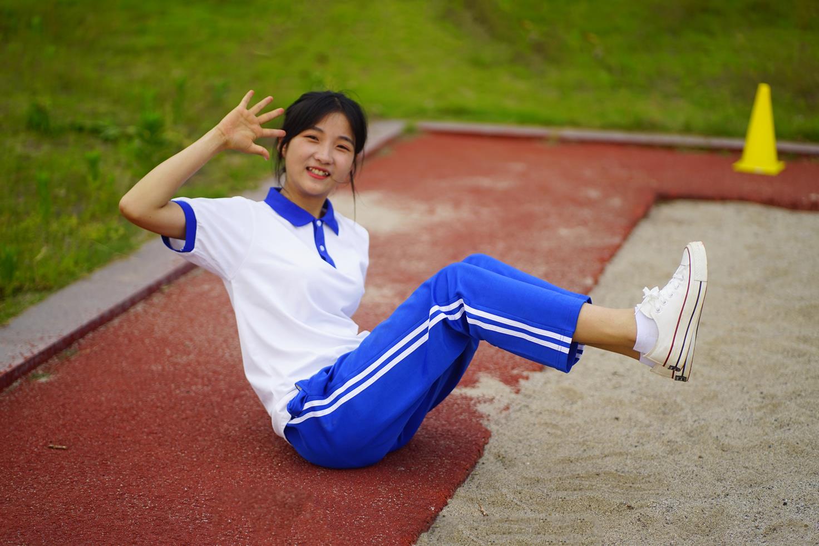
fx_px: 1934
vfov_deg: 16.1
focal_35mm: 85
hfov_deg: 23.9
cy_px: 273
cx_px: 410
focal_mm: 85
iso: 100
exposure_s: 1/800
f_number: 1.8
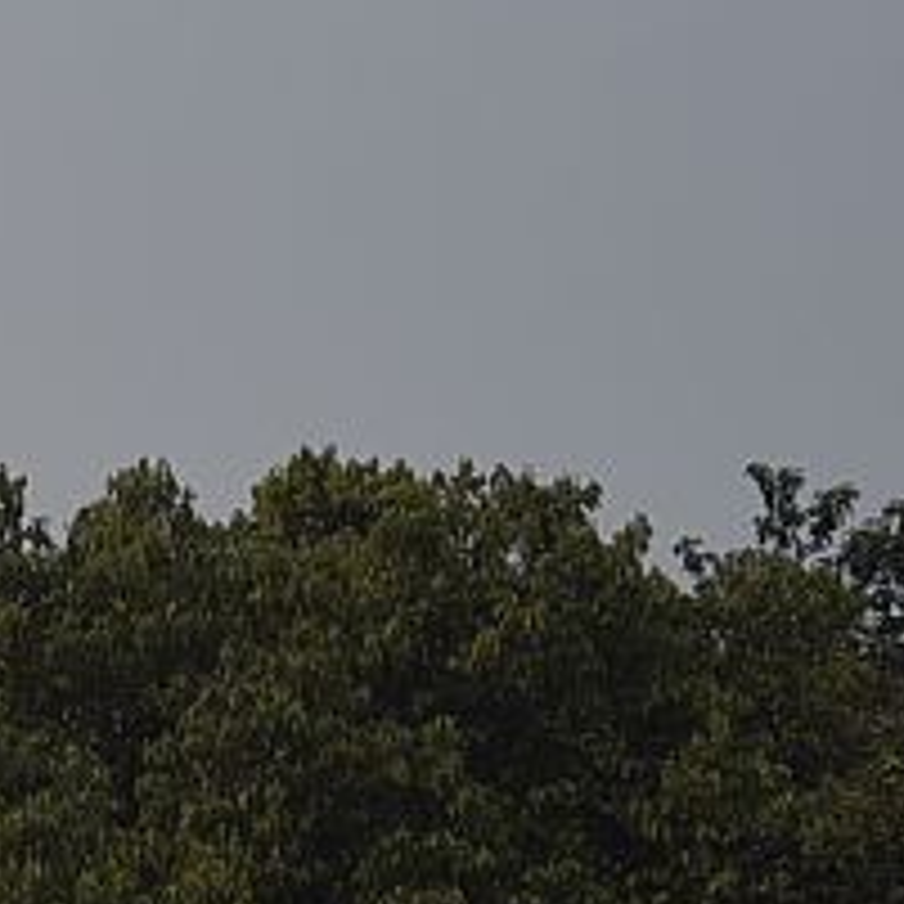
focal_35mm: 178
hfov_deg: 8.6
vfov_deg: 9.7
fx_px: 5259
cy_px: 1104
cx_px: -1579
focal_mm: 35
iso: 100
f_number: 2.5
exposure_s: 1/800
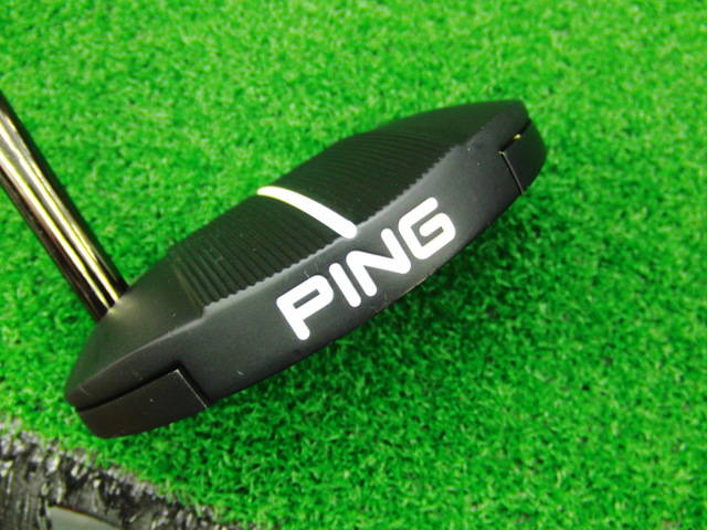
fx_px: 756
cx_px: 354
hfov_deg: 50.1
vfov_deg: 38.7
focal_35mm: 37
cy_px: 265
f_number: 3.6
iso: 400
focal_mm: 6.42
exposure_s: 1/20
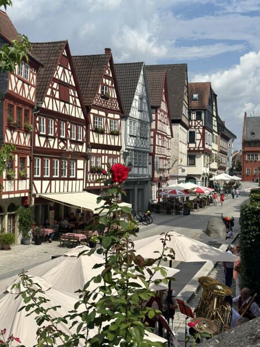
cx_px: 130
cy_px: 174
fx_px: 481
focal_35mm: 48
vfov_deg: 39.7
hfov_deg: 30.3
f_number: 1.78
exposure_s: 1/10870
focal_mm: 6.86
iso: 100
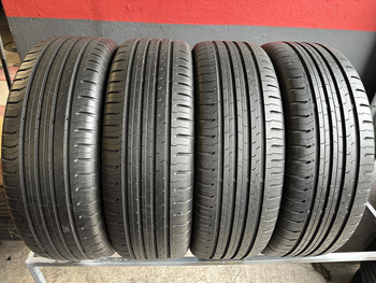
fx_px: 261
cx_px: 188
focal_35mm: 24
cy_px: 142
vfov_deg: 56.9
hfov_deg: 71.6
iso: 250
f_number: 1.78
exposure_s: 1/84
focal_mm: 6.86
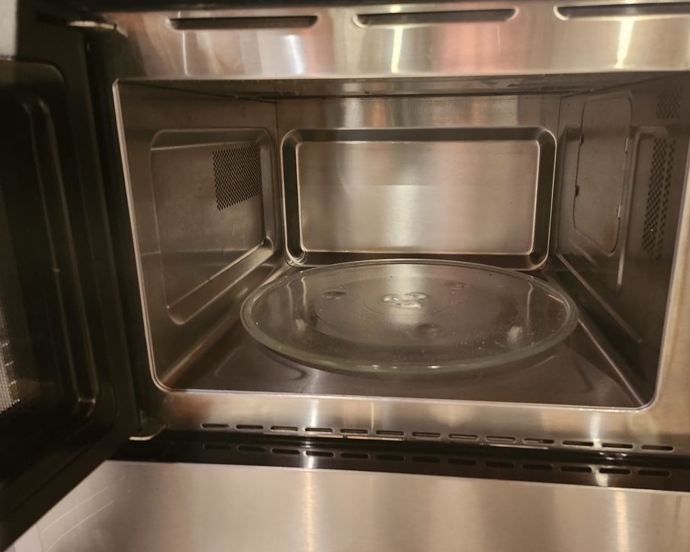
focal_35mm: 26
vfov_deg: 54.9
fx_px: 531
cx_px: 375
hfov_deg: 65.9
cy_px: 273
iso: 640
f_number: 1.8
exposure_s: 1/25
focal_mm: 5
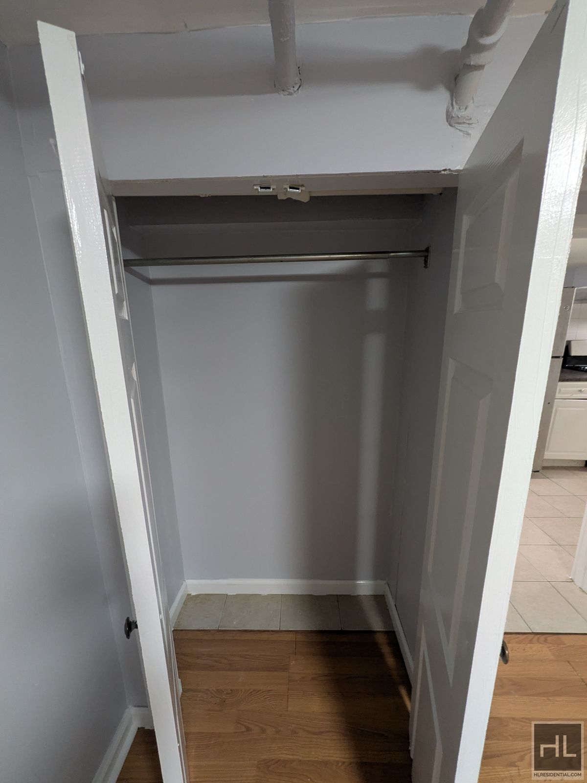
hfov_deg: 85.7
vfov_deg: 102.1
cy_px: 392
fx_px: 317
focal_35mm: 14
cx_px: 294
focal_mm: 1.83
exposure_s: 1/24
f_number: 2.2
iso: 219
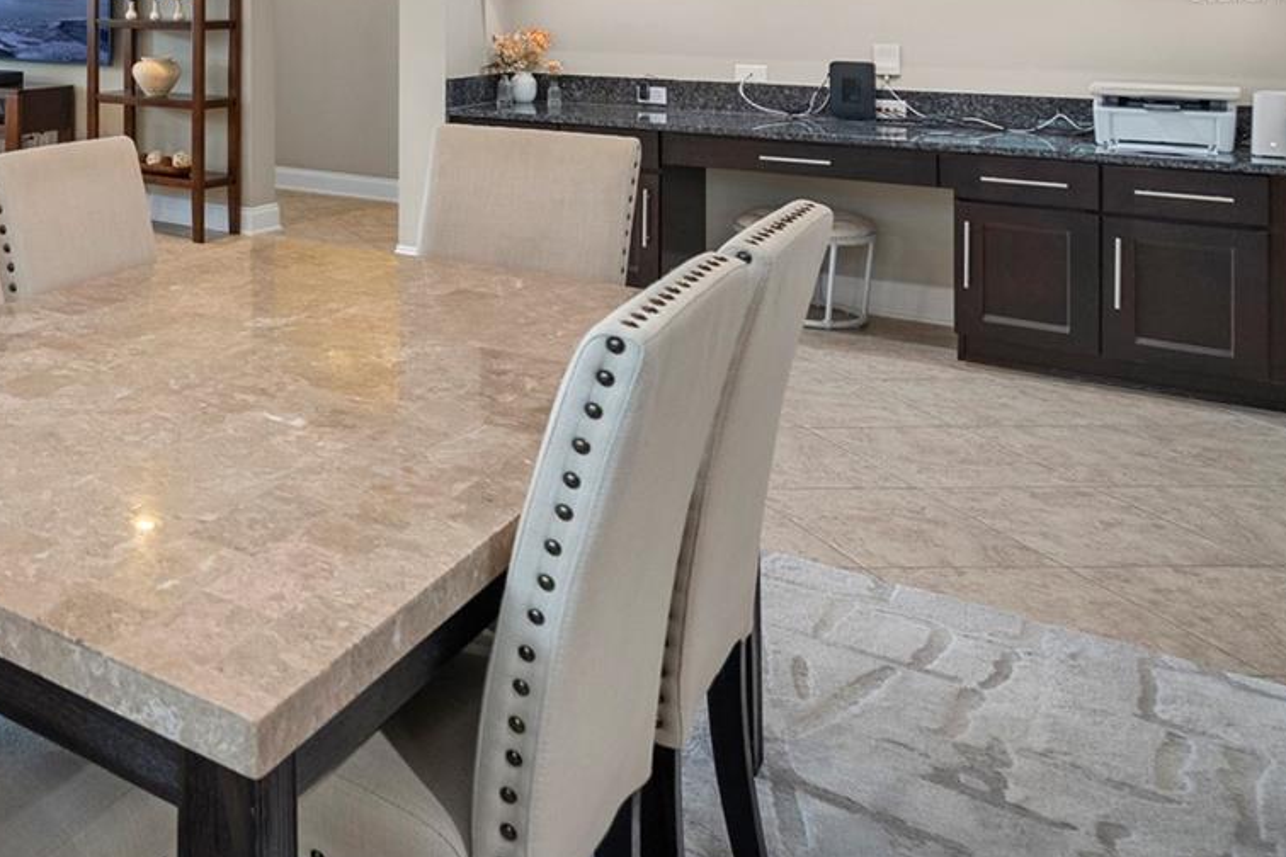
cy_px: -12
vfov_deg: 33.5
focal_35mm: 36
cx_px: -22
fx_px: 1286
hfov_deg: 44.5
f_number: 8
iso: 1250
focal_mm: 17
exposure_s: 1/10
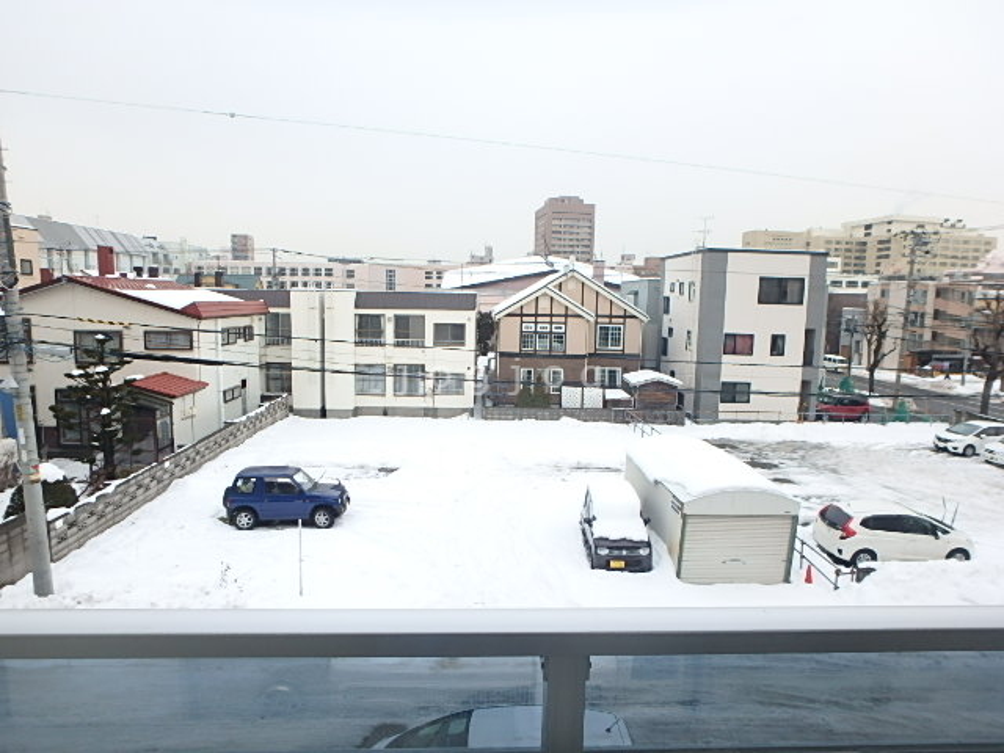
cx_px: 502
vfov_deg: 63.4
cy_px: 376
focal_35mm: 21
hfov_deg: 79.0
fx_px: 609
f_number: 3.5
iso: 125
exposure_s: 1/100
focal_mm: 3.7
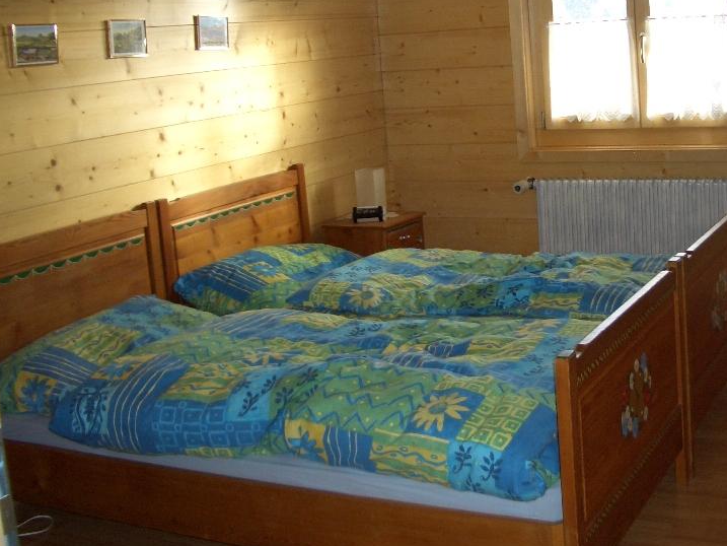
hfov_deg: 37.8
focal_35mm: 50
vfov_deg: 28.9
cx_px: 487
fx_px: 1050
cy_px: 185
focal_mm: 5.8
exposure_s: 1/60
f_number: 2.6
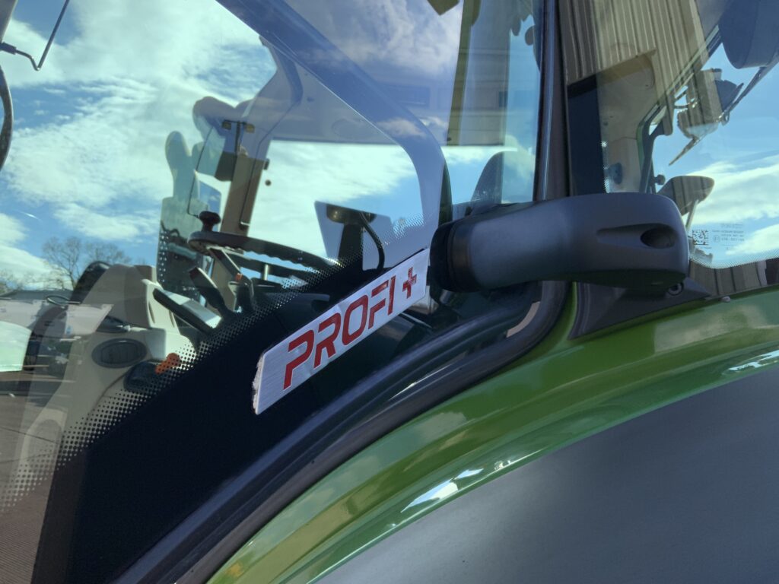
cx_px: 390
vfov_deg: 48.2
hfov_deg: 61.7
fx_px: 653
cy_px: 292
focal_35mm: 29
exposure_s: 1/792
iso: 16
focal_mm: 3
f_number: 1.8
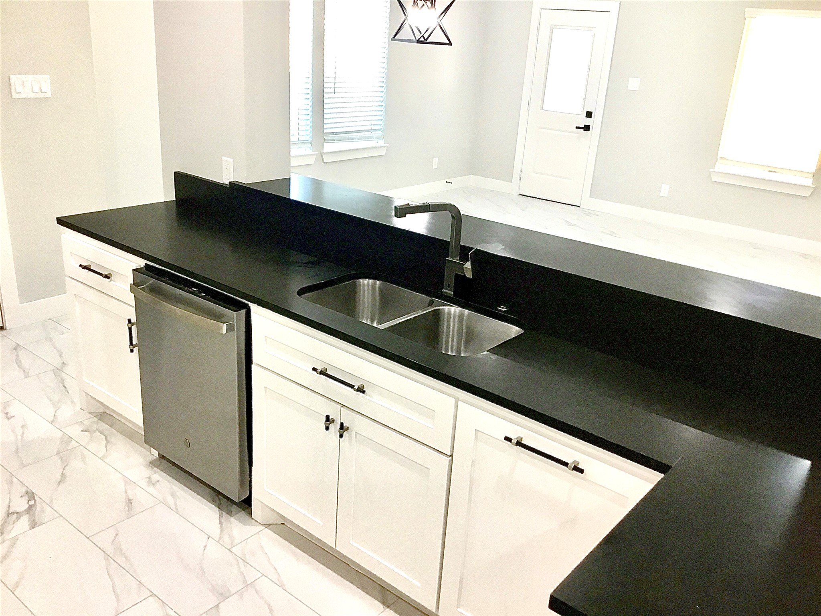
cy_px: 308
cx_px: 410
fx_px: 735
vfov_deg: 45.4
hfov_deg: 58.4
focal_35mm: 31
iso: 64
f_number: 2.4
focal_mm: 3.3
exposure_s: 1/30
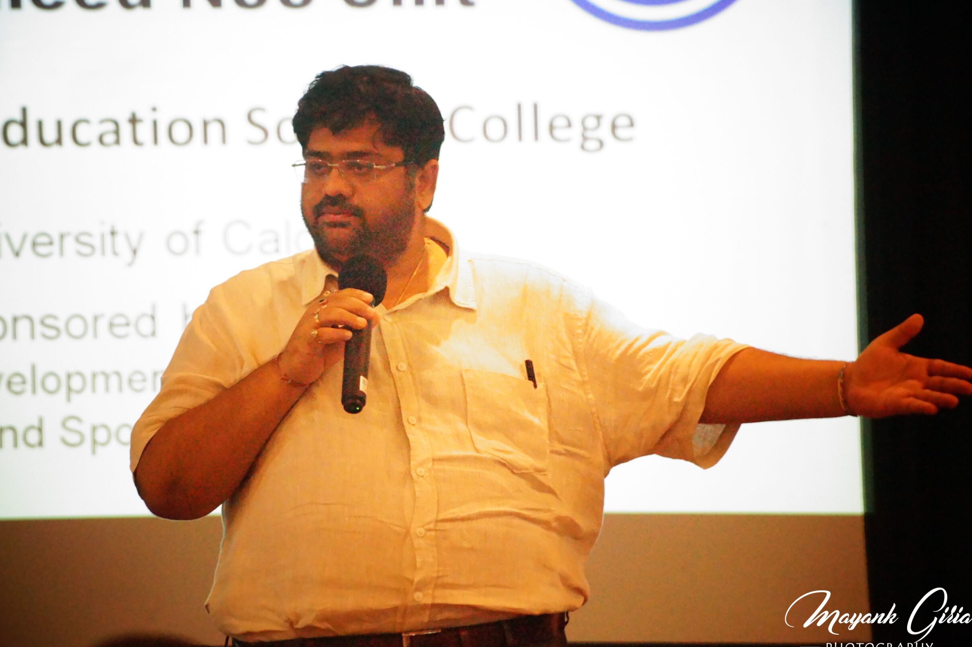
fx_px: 8555
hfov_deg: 6.5
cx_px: 469
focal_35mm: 317
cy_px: 322
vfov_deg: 4.3
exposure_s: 1/50
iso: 6400
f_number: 5.6
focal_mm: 200
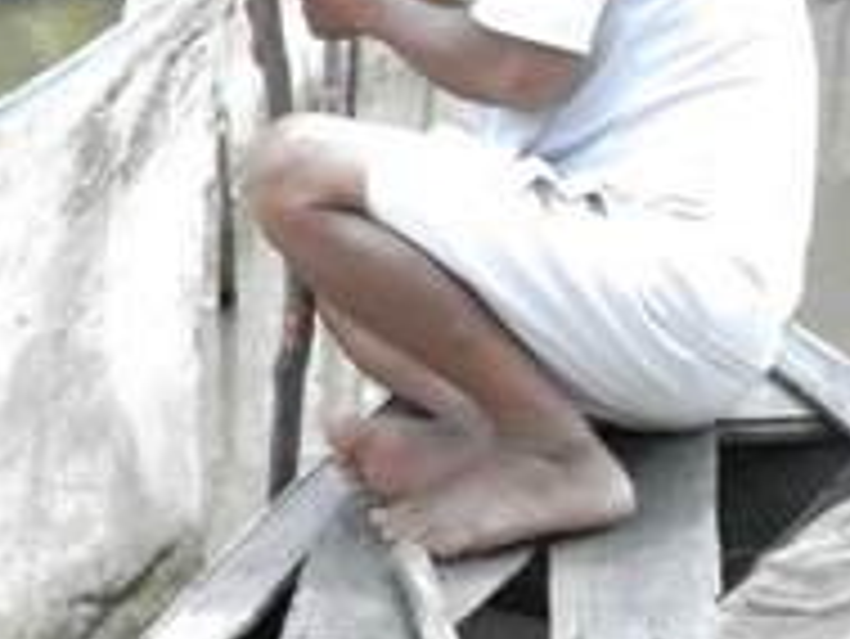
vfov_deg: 12.7
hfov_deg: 16.6
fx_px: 2850
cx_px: -4
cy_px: 40
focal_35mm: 116
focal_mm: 8.8
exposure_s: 1/320
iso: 3200
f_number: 15.2
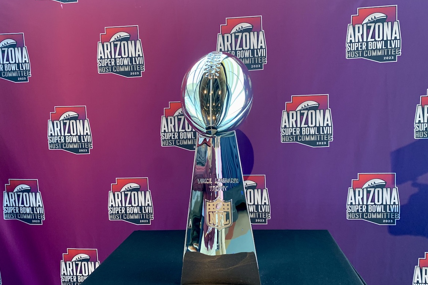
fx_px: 333
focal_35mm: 28
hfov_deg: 65.5
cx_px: 214
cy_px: 141
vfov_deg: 46.4
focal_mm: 4.25
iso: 100
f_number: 1.8
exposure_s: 1/61
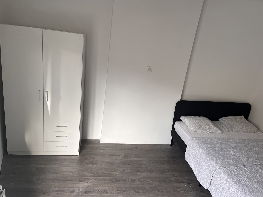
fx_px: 198
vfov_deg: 53.1
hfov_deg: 67.3
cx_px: 132
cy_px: 98
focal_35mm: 26
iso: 100
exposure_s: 1/121
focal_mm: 5.1
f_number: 1.6
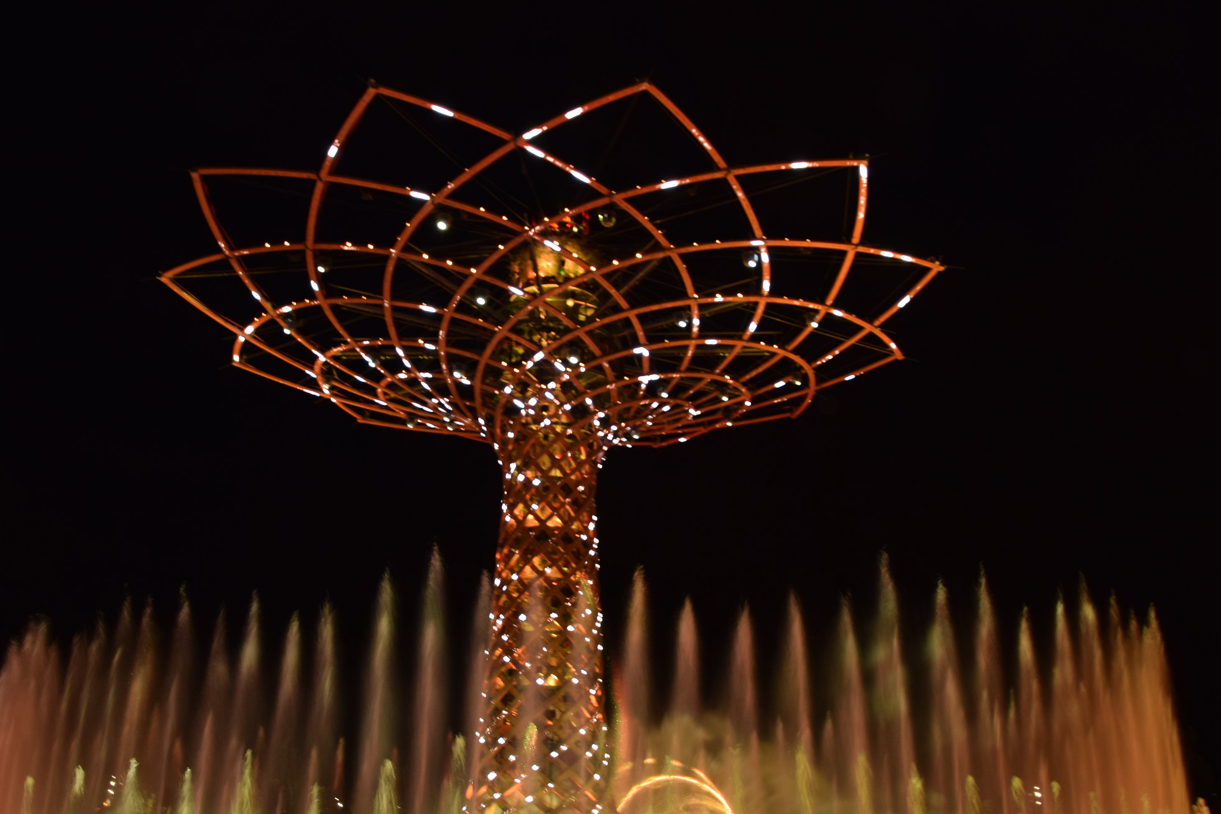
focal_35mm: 33
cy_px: 483
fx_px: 1119
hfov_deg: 57.2
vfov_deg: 39.8
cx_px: 617
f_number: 3.5
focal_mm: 18
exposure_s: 1/10
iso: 200
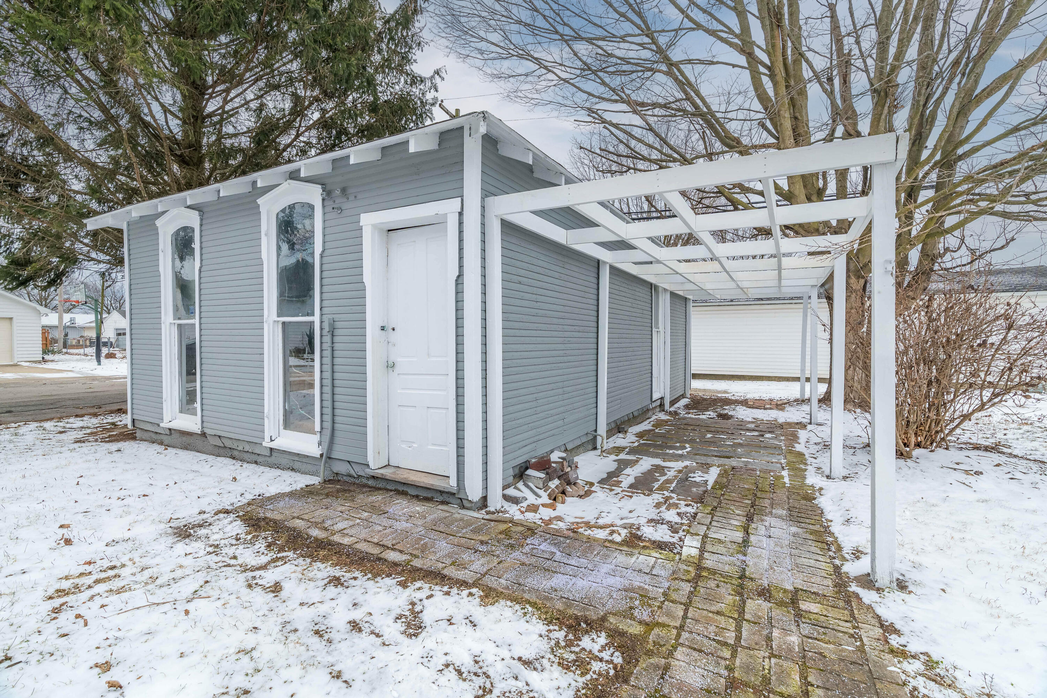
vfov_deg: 73.7
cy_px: 349
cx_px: 524
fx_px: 465
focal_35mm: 16
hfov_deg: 96.7
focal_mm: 16
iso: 500
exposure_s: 1/1250
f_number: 8
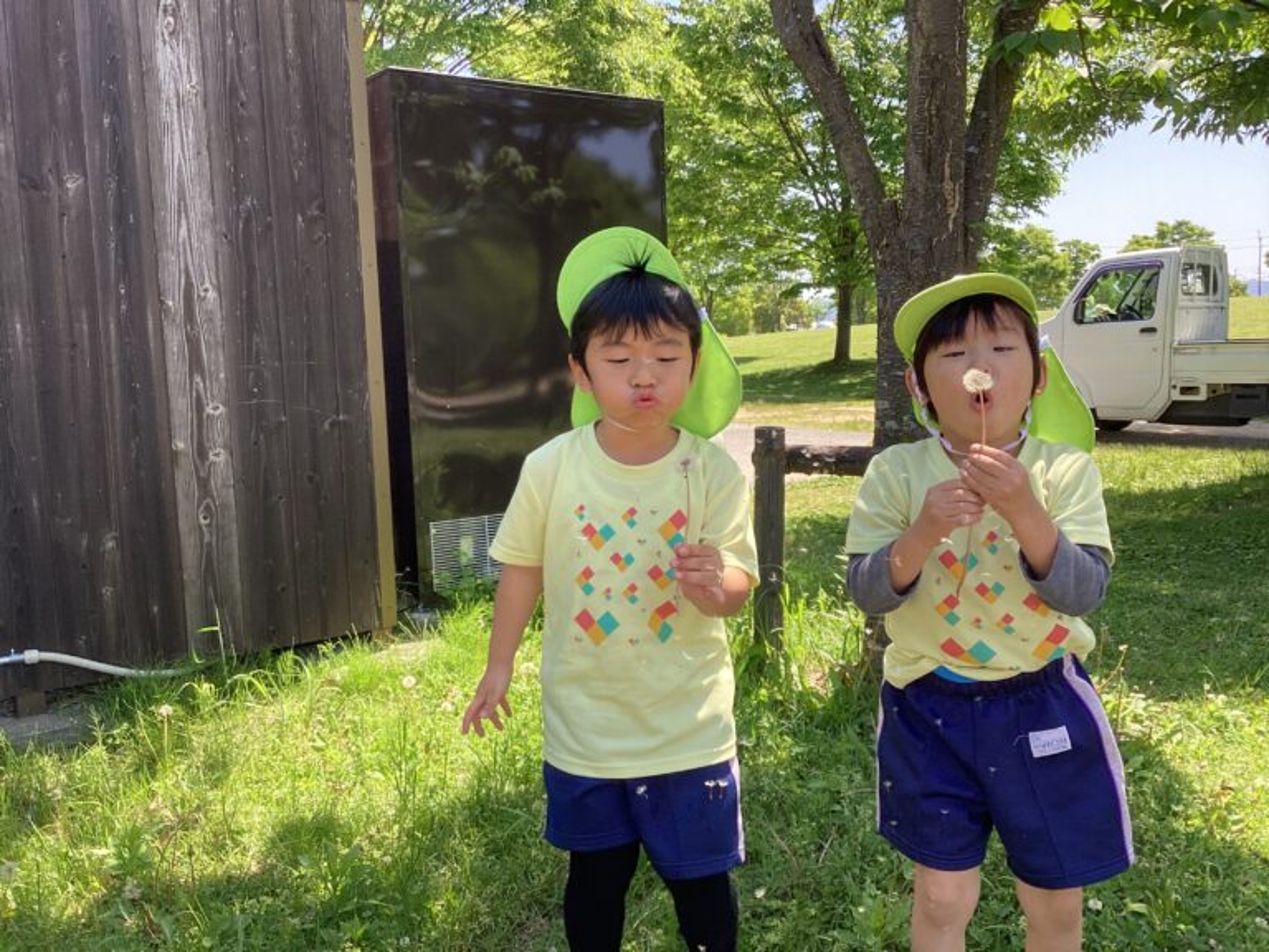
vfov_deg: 45.4
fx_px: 1136
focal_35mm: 31
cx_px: 634
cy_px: 476
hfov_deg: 58.4
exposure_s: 1/203
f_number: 2.4
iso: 25
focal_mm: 3.3
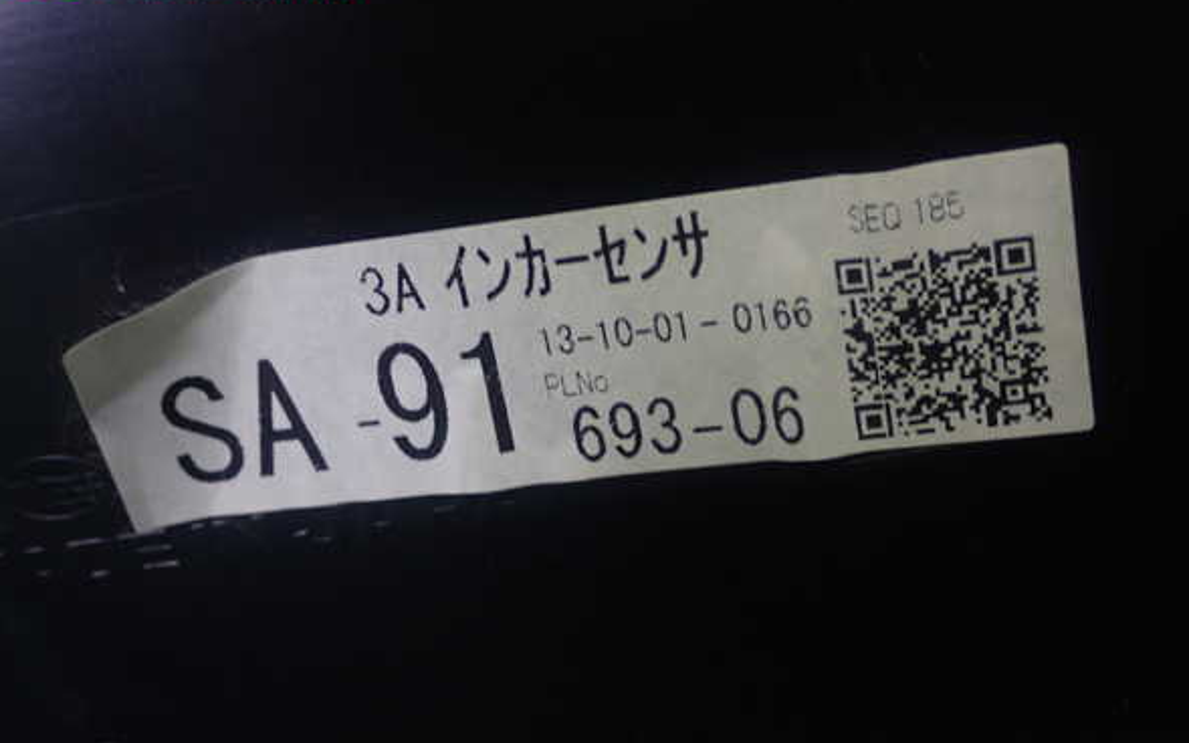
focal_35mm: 54
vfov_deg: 24.0
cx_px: 587
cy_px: 410
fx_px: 1750
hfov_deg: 37.5
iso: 200
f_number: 3.2
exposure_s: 1/50
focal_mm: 9.01
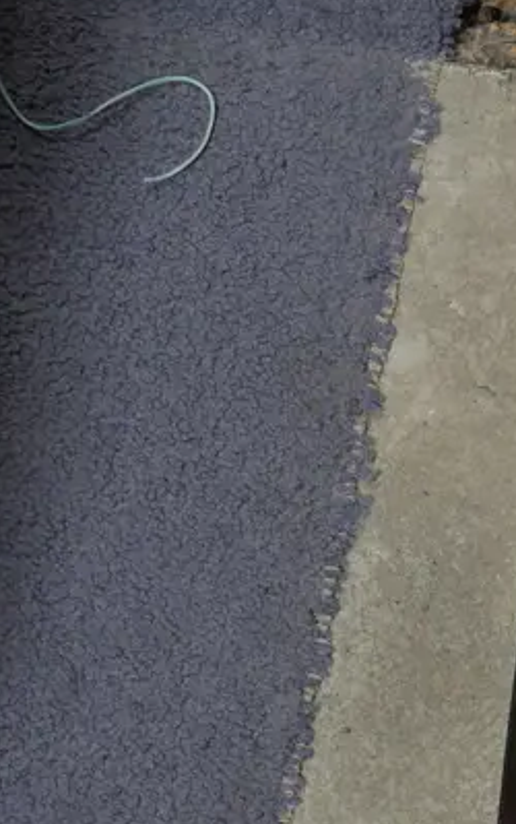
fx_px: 3055
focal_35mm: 136
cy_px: 647
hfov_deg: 9.2
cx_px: 908
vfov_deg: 15.3
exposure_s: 1/60
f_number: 5.3
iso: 400
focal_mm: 25
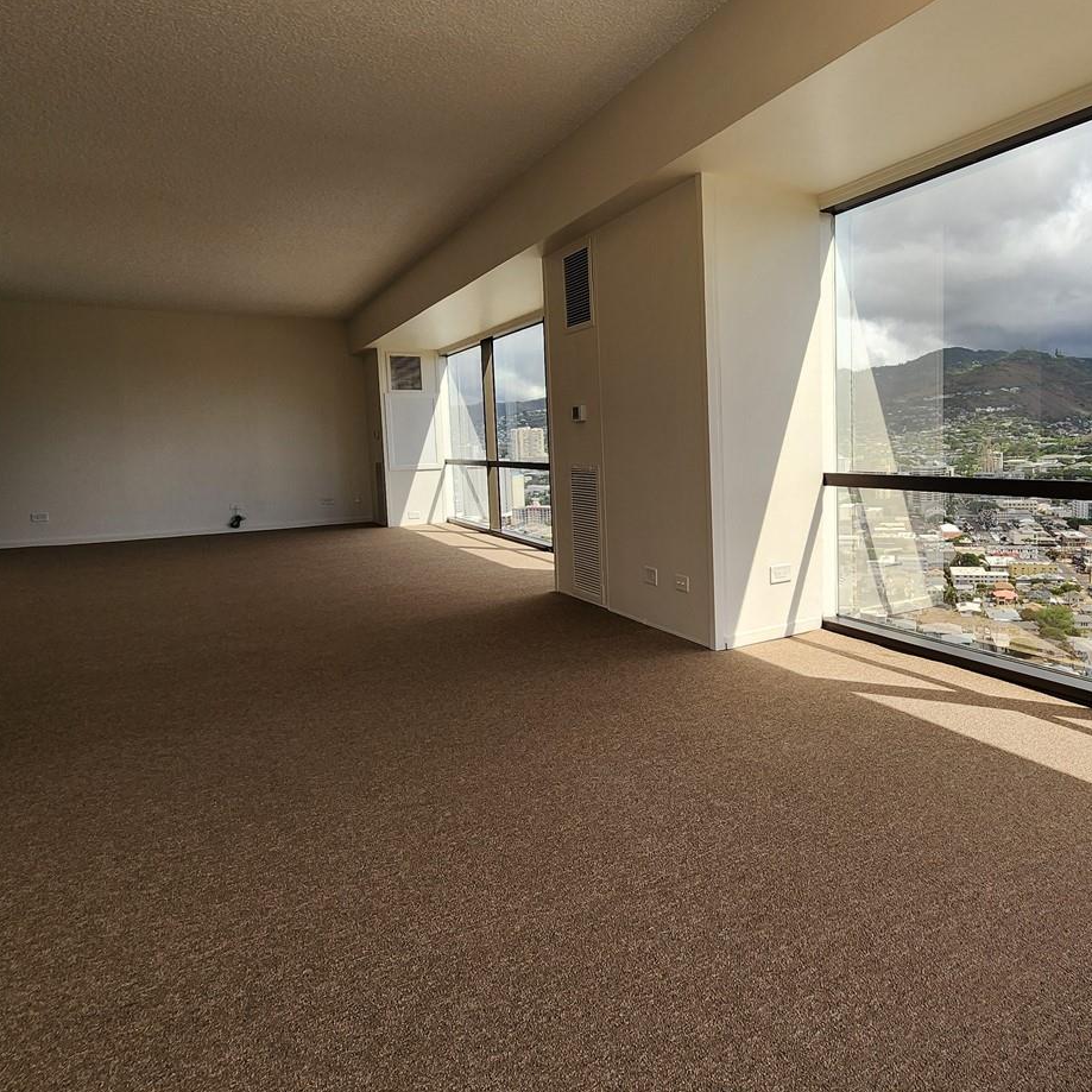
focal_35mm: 20
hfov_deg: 72.5
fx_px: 714
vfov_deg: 74.7
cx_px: 733
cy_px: 500
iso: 50
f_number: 2.2
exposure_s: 1/222
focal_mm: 2.2
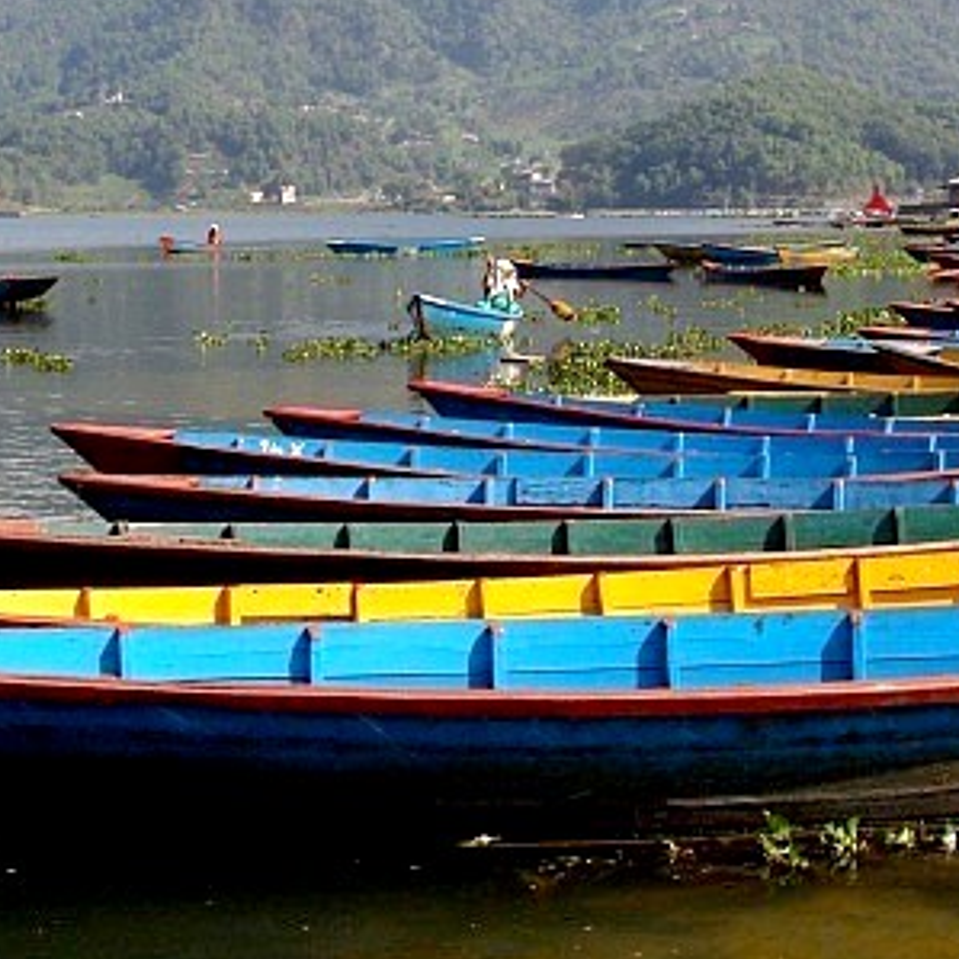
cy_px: 281
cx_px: 590
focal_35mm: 75
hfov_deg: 23.0
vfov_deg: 22.9
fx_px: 2351
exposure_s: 1/500
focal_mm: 22
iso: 800
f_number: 11
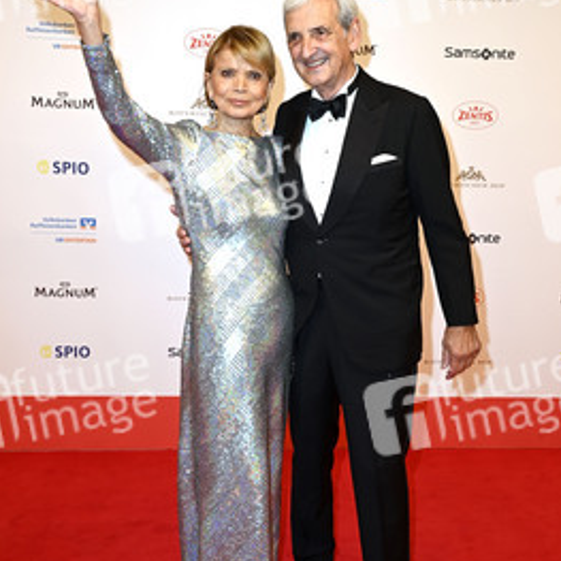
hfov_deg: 34.7
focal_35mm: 49
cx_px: 279
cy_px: 299
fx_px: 898
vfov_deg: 34.7
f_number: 7.1
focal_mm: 38
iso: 640
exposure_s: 1/250
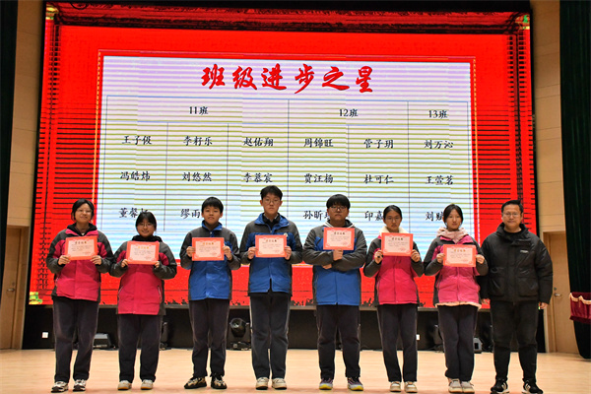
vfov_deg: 29.9
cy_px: 197
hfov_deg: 43.6
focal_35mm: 45
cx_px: 296
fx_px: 739
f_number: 6.3
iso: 4000
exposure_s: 1/1250
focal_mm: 30
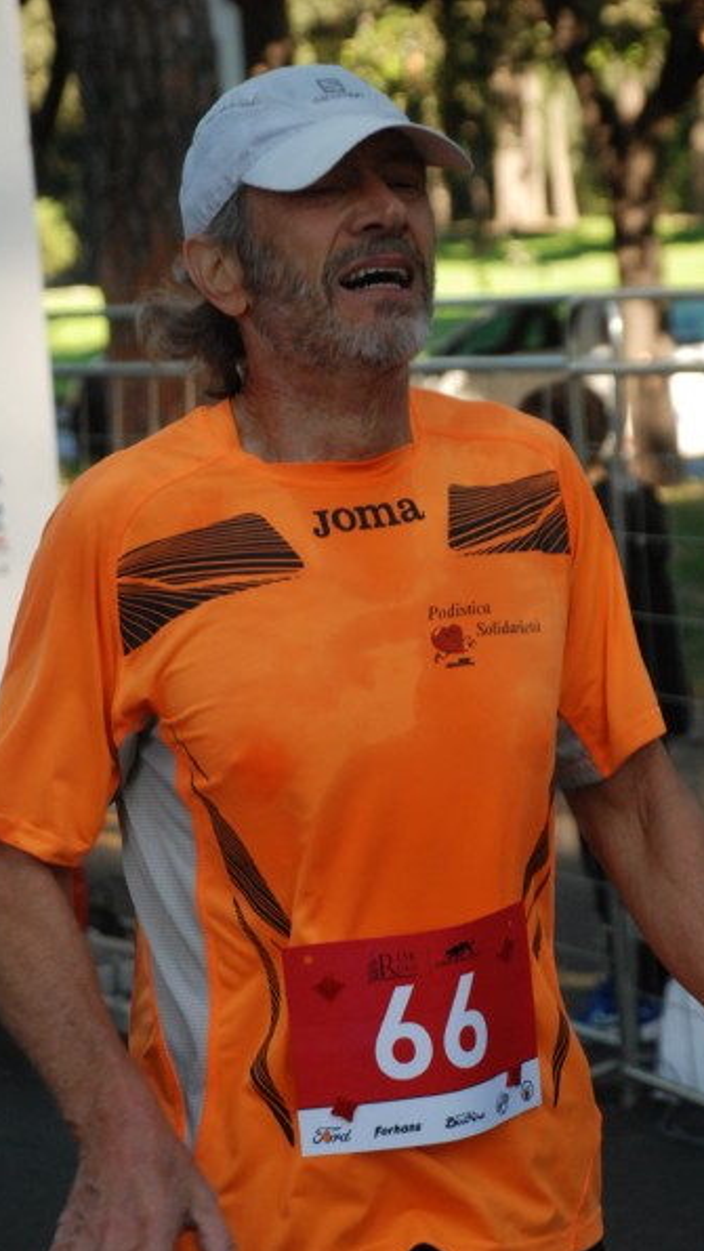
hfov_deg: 9.6
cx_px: 413
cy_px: 629
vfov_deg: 16.9
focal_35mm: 127
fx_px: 4212
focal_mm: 80
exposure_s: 1/500
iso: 1000
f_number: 5.6
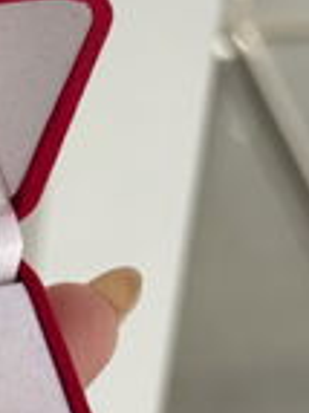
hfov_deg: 8.2
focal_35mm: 179
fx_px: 2134
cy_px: 339
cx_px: -95
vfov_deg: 11.0
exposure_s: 1/719
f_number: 1.78
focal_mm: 6.76
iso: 100
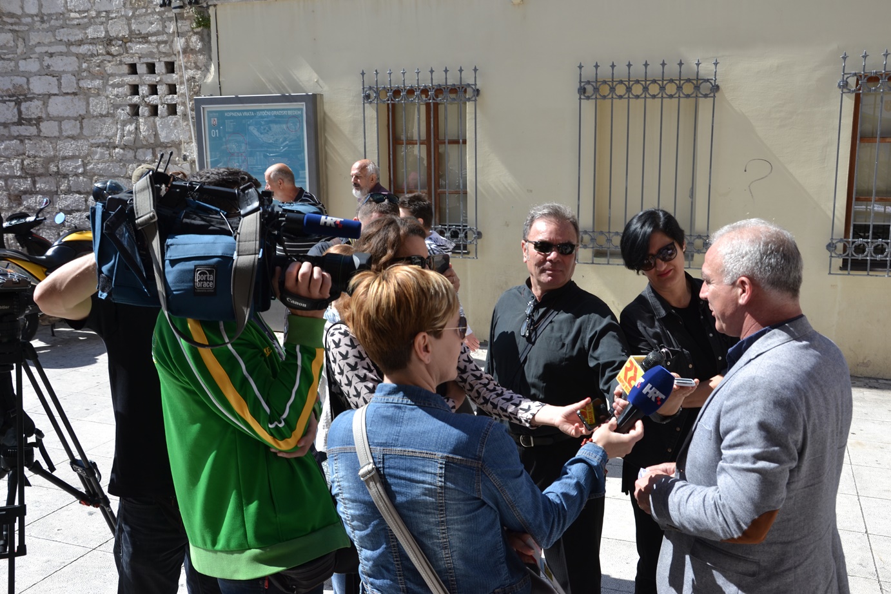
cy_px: 297
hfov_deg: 53.1
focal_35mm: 36
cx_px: 446
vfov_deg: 36.9
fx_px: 891
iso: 100
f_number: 7.1
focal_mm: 24
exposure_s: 1/200
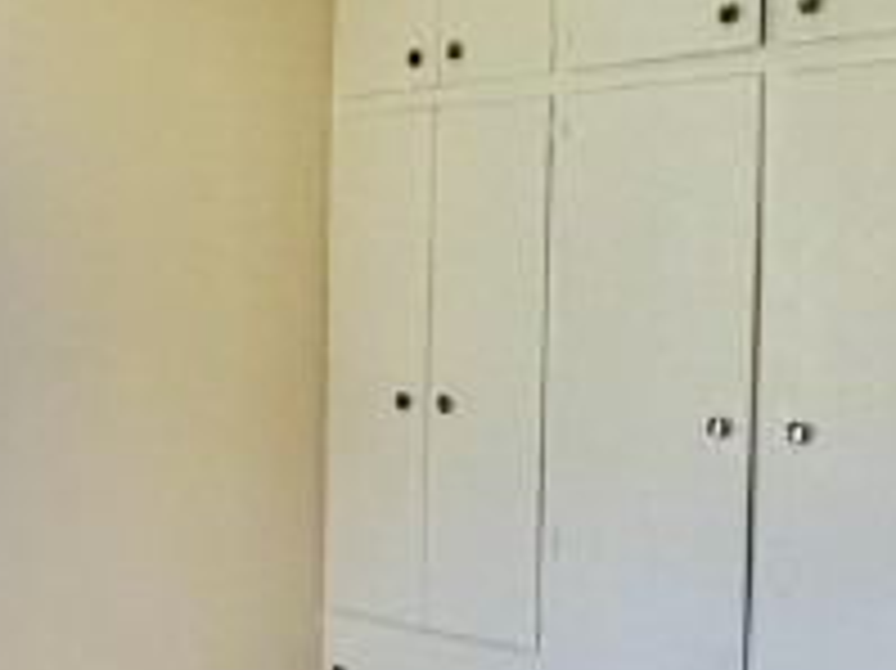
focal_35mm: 72
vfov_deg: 20.4
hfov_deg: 27.0
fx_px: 1863
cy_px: 382
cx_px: 477
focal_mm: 2.22
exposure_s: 1/120
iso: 64
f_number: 2.2
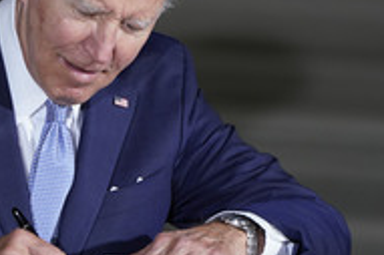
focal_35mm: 780
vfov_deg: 1.8
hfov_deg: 2.6
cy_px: 149
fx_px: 8313
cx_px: 77
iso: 1250
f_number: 5.6
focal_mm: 330
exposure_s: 1/250
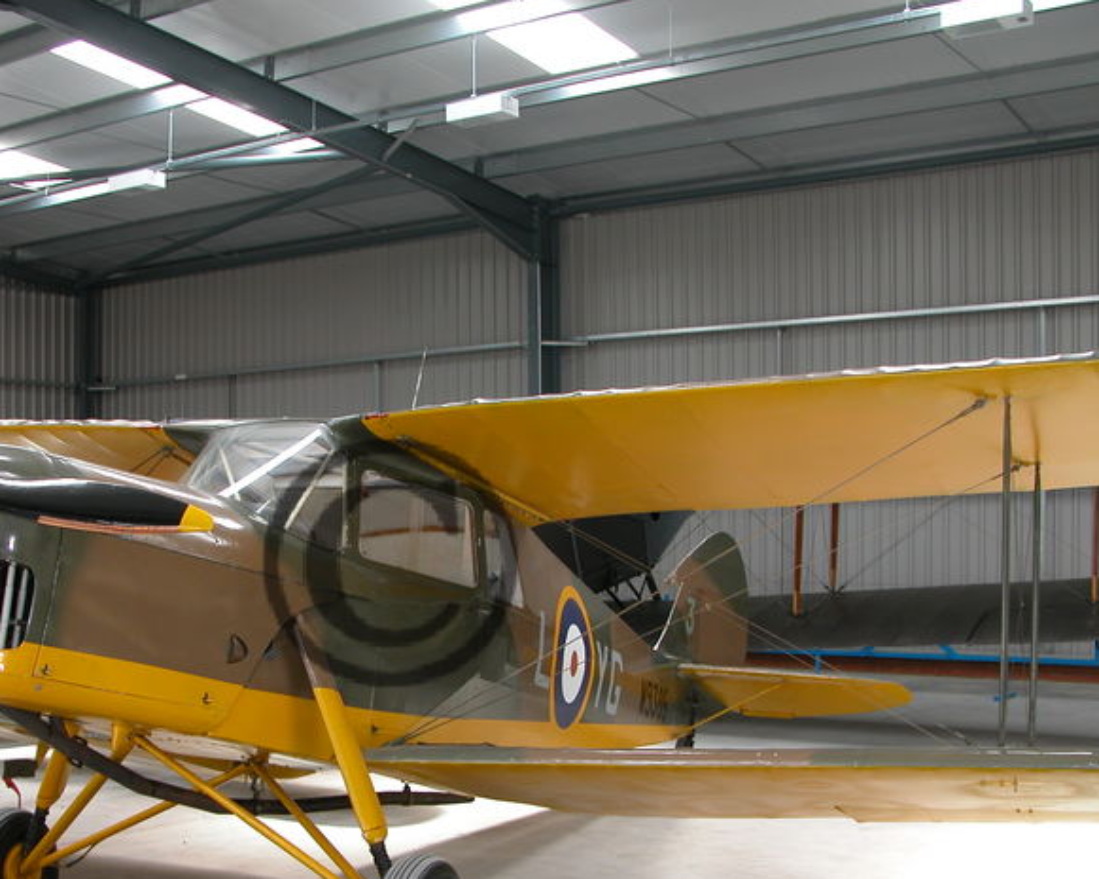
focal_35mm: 47
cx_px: 390
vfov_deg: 31.9
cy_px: 563
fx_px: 1529
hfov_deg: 39.2
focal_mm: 8.9
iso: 100
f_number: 3.2
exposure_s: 1/54
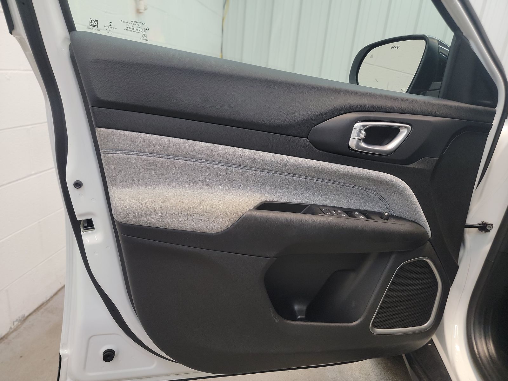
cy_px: 190
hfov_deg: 71.6
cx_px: 254
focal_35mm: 24
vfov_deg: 56.8
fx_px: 352
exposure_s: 1/59
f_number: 1.8
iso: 321
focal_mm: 6.7
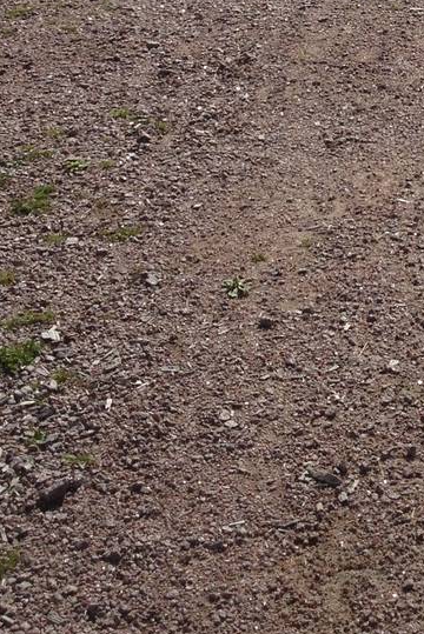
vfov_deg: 17.5
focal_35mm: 108
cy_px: -235
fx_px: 1905
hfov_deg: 12.6
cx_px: 420
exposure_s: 1/3067
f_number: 2.4
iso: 50
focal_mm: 4.28
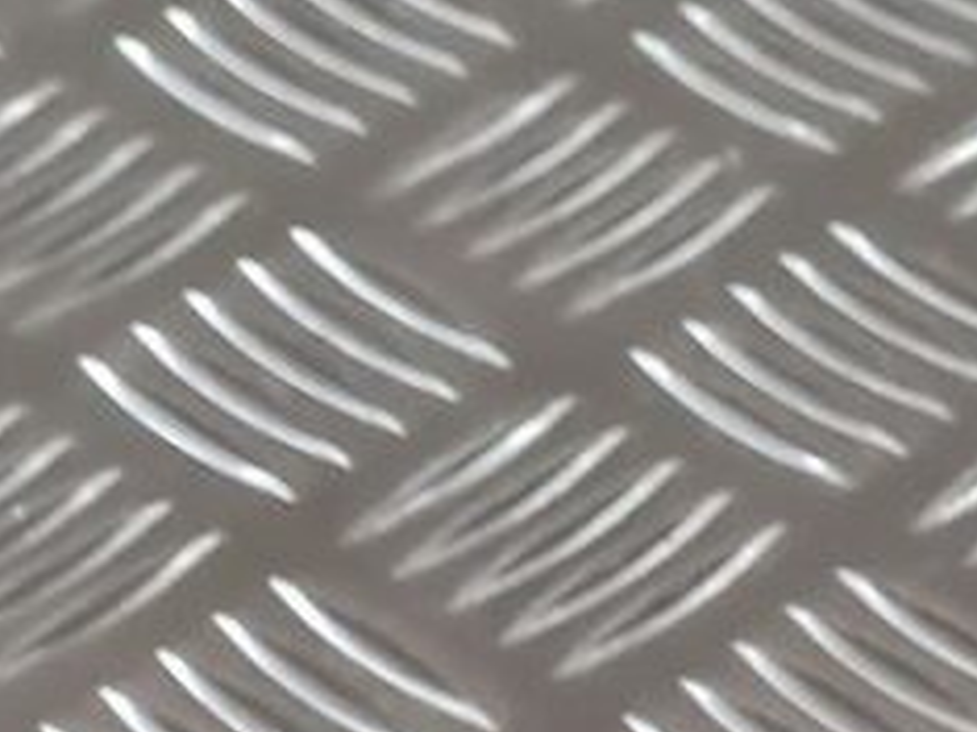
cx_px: 869
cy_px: 1639
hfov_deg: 12.7
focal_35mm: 155
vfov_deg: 8.8
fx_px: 4372
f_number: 1.8
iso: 400
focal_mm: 5.4
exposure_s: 1/50
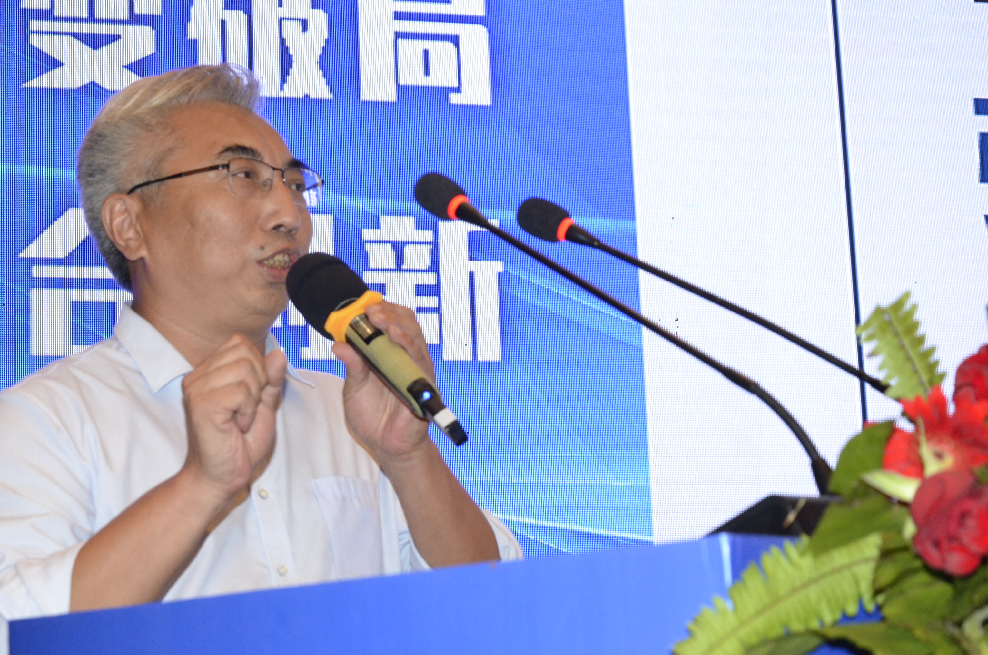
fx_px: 2081
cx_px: 399
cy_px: 342
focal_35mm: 76
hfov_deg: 26.7
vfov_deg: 17.9
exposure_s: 1/100
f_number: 6.3
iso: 2500
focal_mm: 42
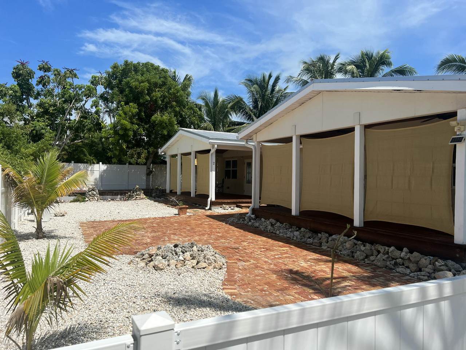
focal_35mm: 26
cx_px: 233
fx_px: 350
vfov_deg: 53.1
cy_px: 175
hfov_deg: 67.3
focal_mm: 5.7
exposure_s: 1/6211
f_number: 1.5
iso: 50
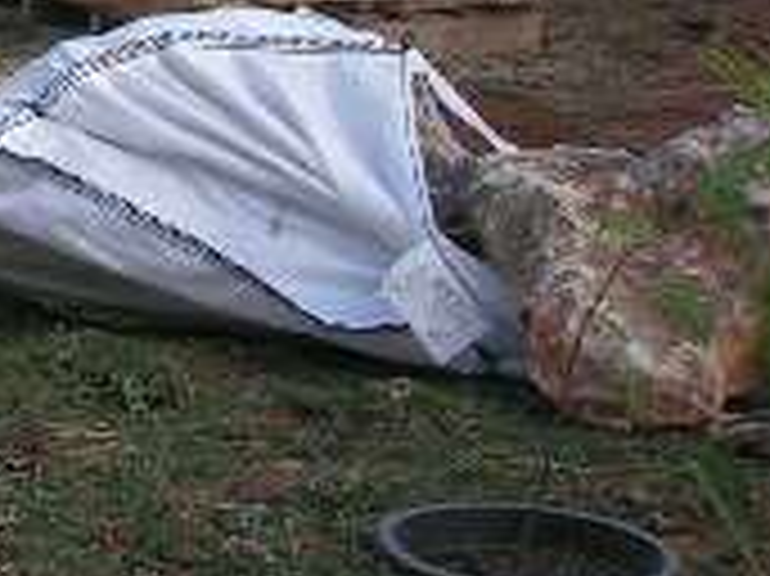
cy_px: -144
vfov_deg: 9.4
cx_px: -41
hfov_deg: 12.6
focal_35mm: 155
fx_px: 3445
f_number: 3.2
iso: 64
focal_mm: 6.4
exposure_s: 1/250
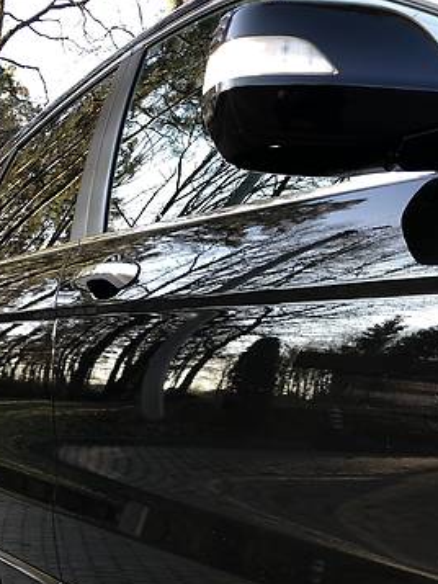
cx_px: 240
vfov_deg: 40.1
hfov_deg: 30.9
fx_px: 792
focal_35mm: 47
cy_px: 376
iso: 40
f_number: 1.8
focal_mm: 4
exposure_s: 1/93
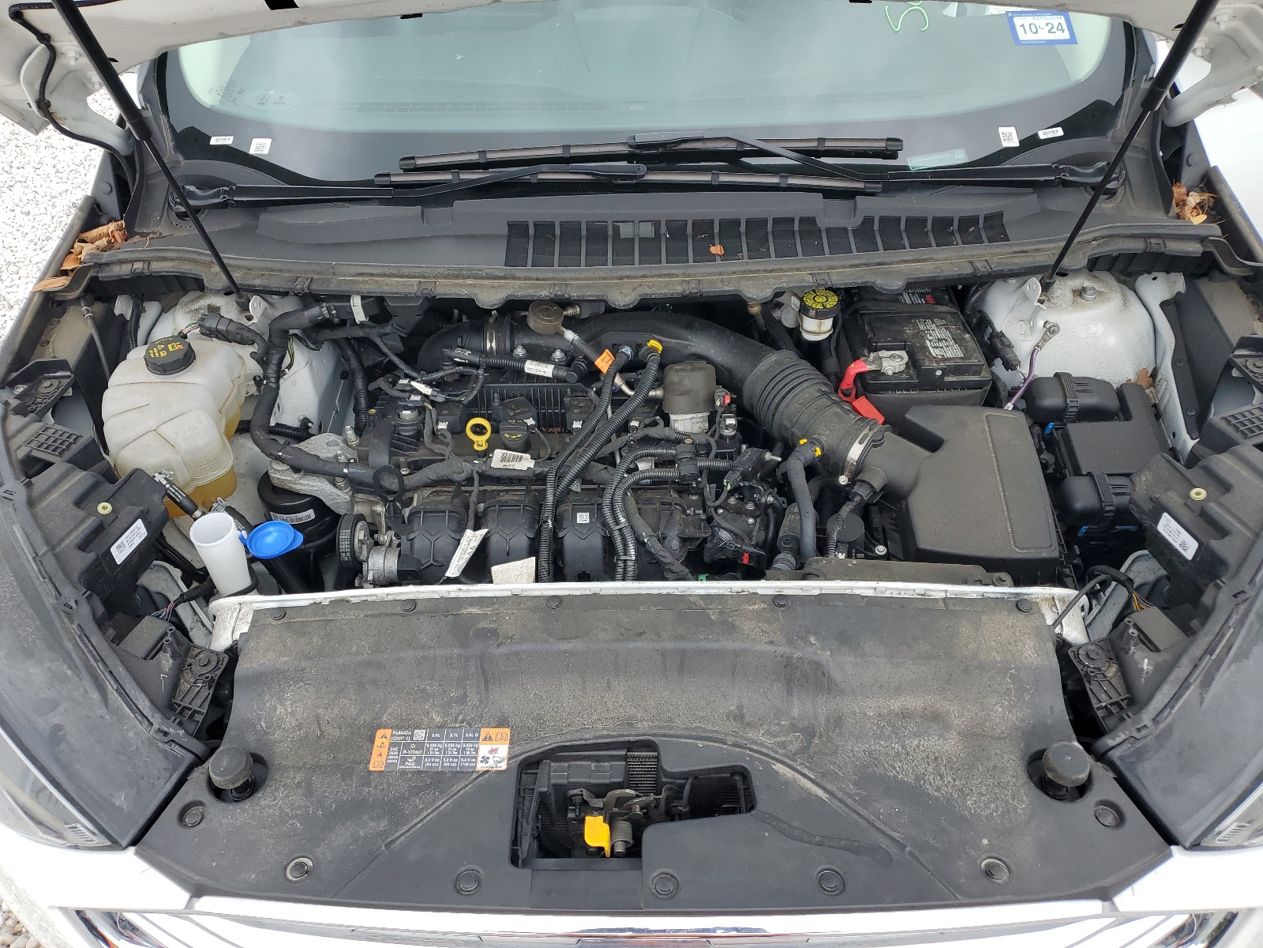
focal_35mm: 26
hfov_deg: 67.3
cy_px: 474
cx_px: 632
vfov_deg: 53.1
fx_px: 949
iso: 50
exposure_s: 1/769
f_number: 1.5
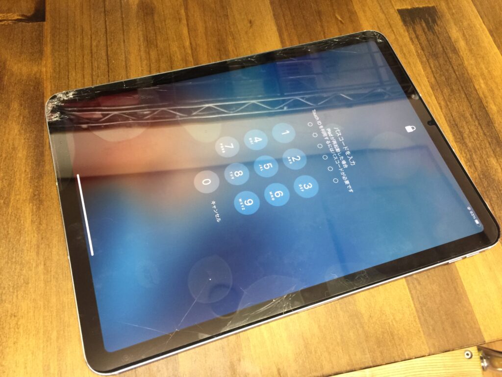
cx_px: 251
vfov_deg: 48.2
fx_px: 421
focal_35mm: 29
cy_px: 188
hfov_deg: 61.7
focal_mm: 4.15
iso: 80
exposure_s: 1/15
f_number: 2.2
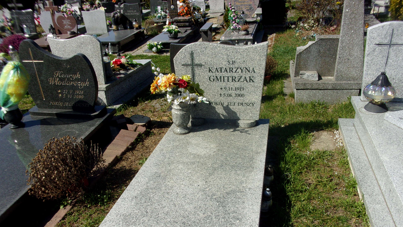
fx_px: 331
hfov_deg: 62.6
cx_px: 204
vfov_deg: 37.3
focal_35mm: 31
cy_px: 153
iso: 80
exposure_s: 1/120
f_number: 10.8
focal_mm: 5.1
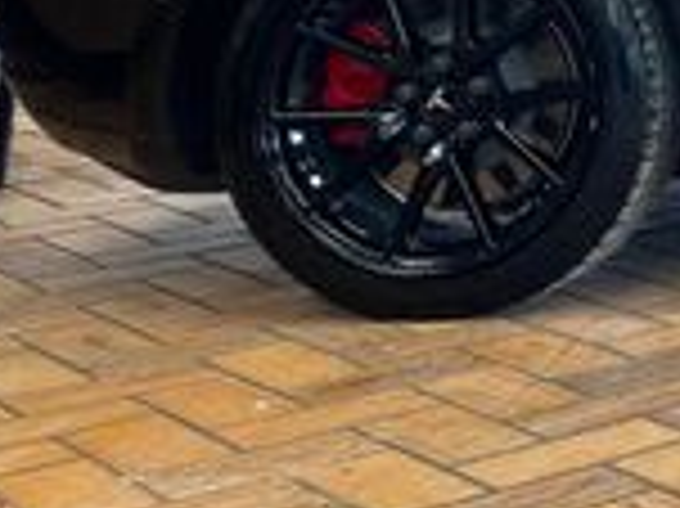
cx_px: 1337
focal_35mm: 110
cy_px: -261
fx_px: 2159
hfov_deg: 14.8
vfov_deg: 12.7
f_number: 1.6
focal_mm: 4.2
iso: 80
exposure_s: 1/120
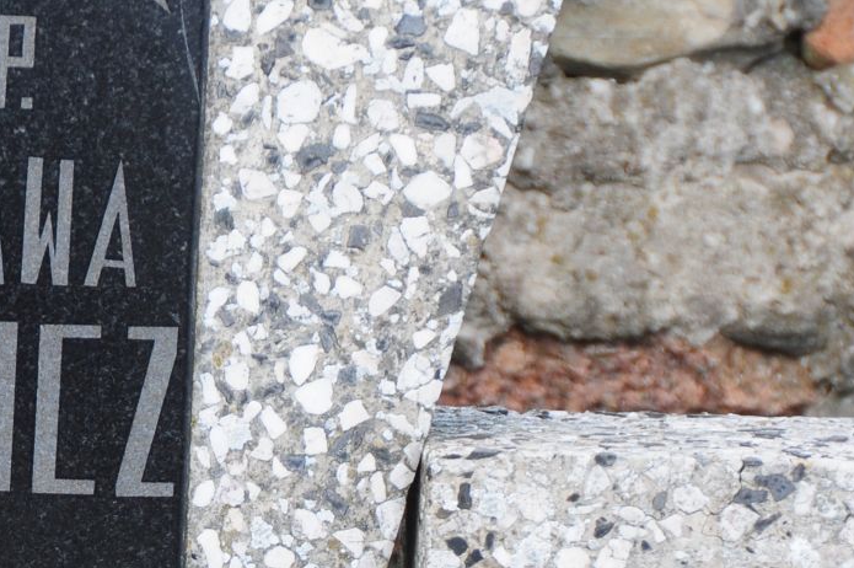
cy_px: 363
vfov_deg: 2.6
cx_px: -123
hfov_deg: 4.0
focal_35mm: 518
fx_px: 12276
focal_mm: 112
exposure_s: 1/160
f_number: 7.1
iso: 200
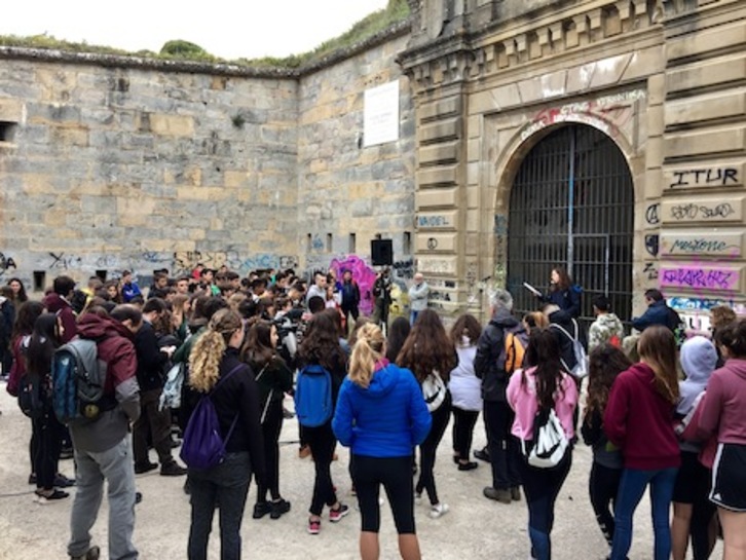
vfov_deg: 48.3
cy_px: 280
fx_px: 625
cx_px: 373
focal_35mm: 29
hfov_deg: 61.6
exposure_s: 1/137
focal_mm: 4.15
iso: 32
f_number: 2.2
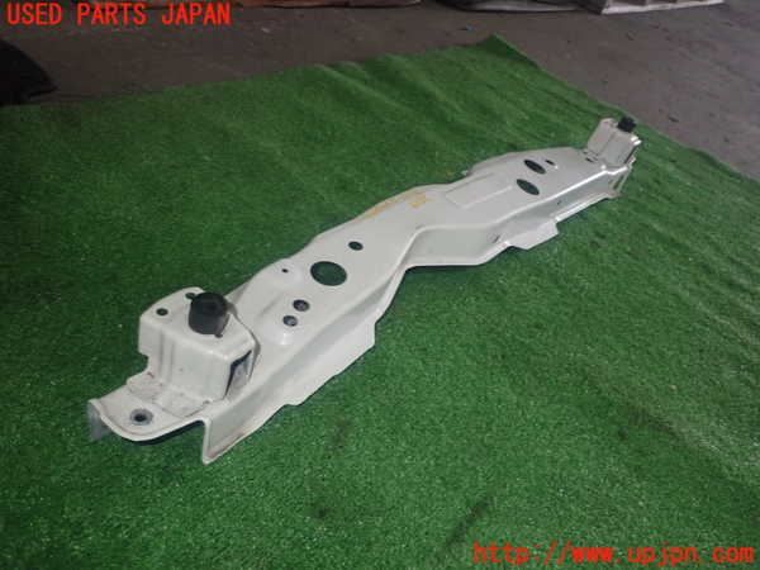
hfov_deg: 60.0
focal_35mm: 30
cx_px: 380
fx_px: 659
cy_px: 285
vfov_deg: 46.8
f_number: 6.3
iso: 320
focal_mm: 5.4
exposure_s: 1/30
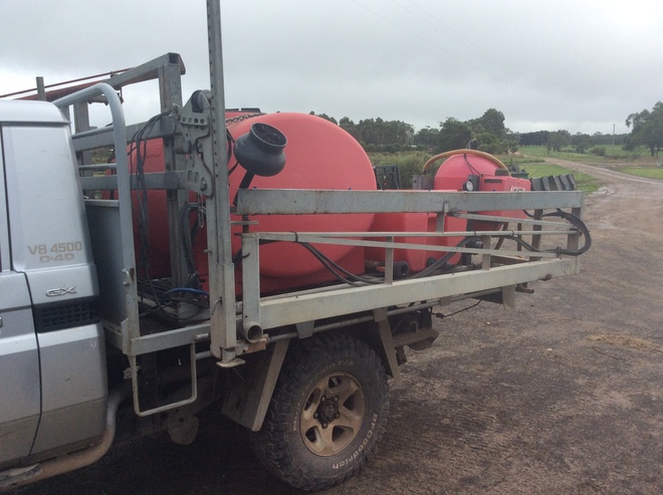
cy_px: 248
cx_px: 332
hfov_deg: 56.9
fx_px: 612
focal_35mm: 32
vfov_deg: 44.1
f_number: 2.4
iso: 32
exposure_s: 1/550
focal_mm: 3.3
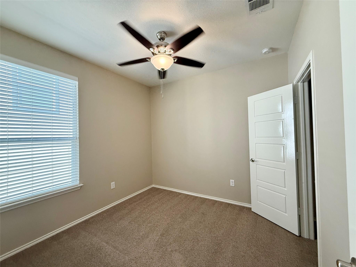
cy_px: 134
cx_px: 178
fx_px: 144
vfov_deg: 85.7
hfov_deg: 102.1
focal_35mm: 14
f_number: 2.2
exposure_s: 1/120
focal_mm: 2.22
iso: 320
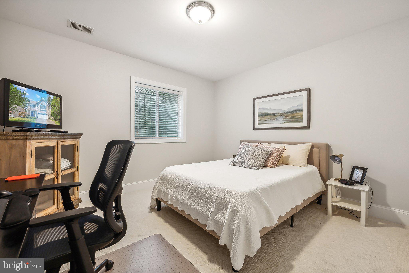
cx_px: 204
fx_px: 159
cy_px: 136
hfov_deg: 104.2
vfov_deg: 81.3
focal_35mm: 14
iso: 640
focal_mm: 14
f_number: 7.1
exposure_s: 1/20
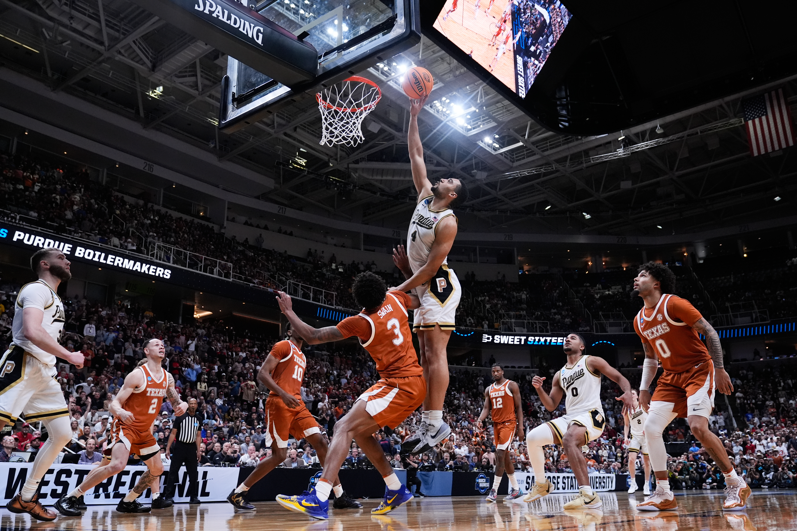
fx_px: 686
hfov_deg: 60.3
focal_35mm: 31
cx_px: 398
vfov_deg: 42.3
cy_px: 266
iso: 3200
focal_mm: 31
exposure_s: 1/1600
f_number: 4
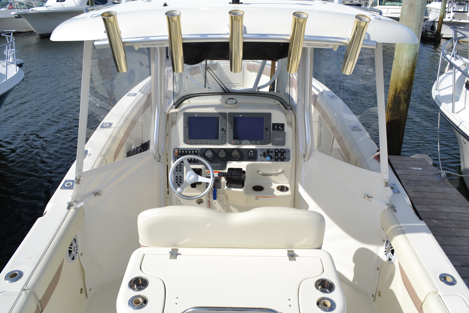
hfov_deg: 67.4
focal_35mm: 27
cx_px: 234
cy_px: 156
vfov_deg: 47.9
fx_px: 352
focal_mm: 18
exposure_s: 1/320
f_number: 9
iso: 100
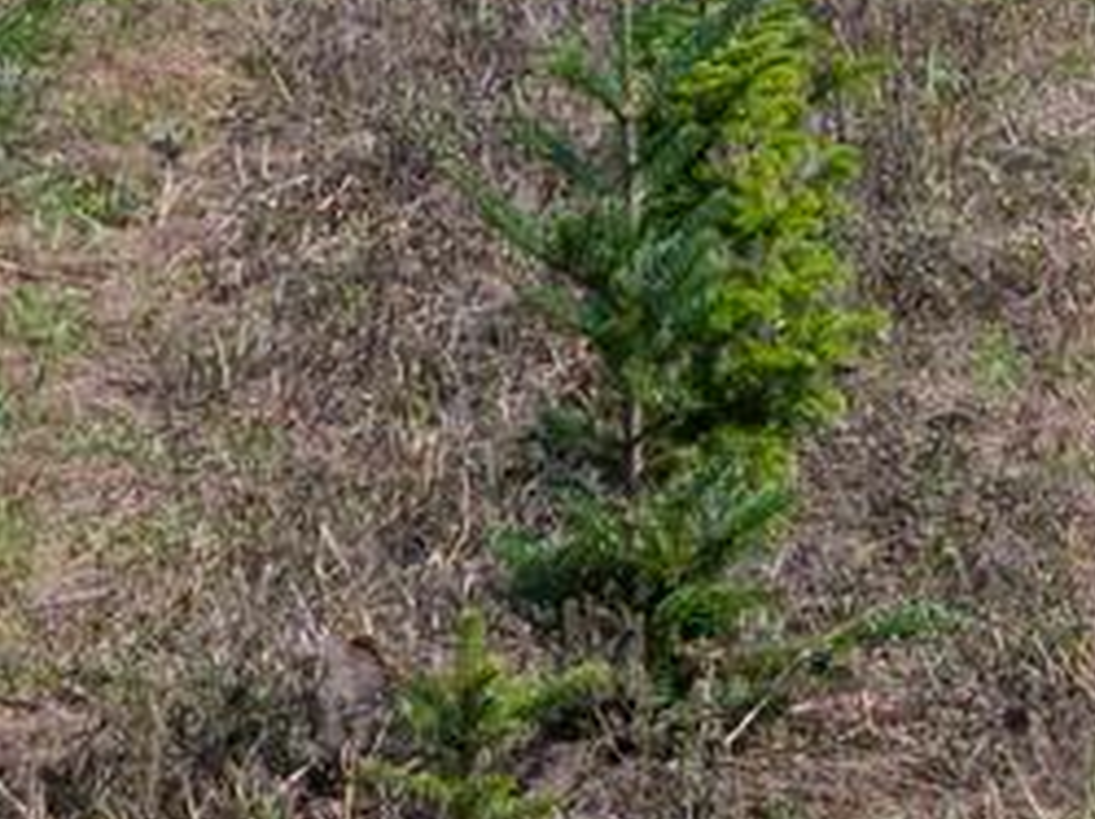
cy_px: -1568
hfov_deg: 3.6
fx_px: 17445
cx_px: -359
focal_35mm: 552
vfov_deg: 2.7
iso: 1000
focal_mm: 70
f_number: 14
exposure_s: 1/800
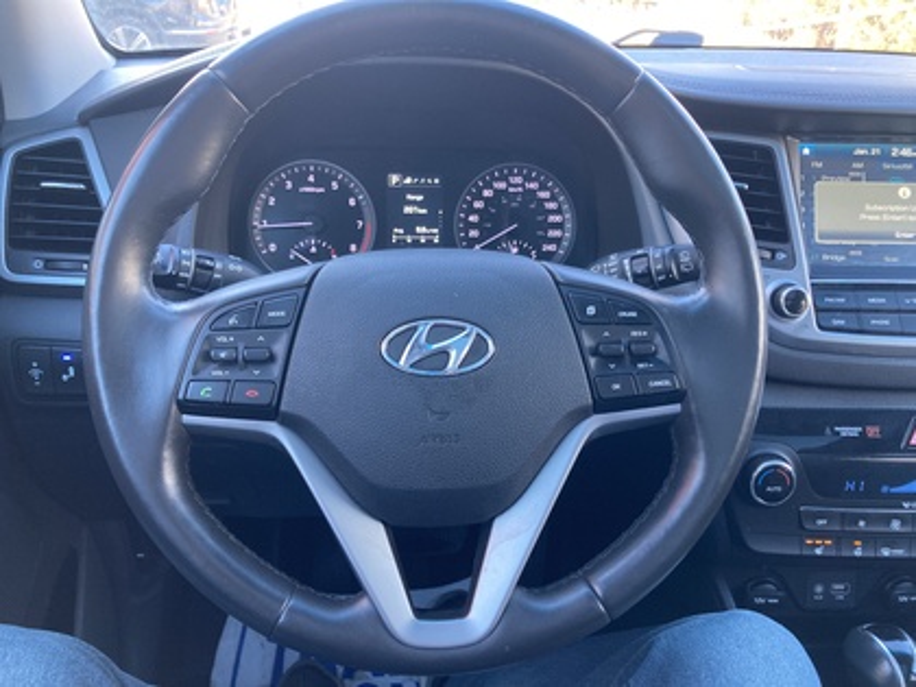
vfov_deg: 49.7
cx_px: 458
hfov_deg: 63.4
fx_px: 741
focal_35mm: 28
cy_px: 344
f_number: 1.8
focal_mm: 3.99
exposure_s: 1/60
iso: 160
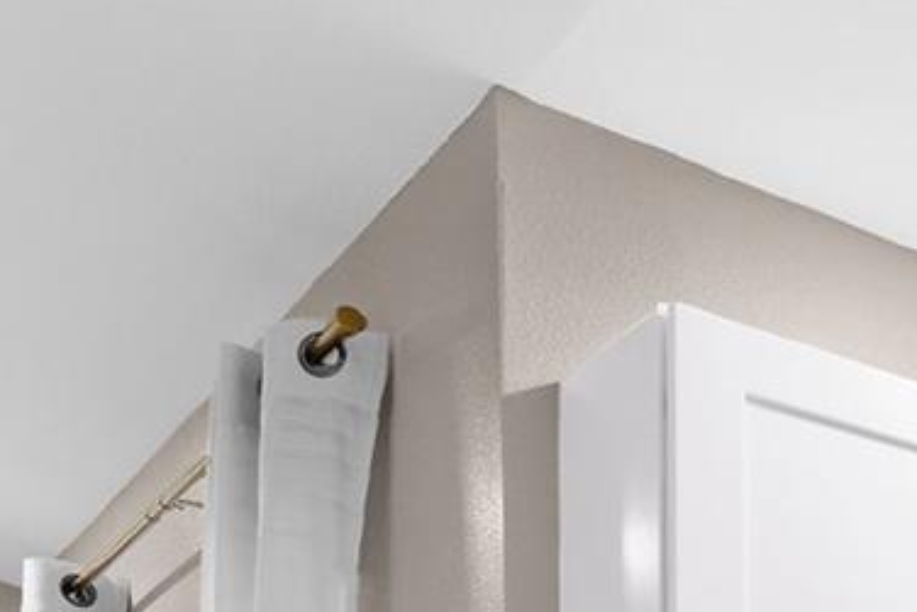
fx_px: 1733
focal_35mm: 68
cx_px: 1678
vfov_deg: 16.6
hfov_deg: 20.4
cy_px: 1114
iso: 400
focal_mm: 16
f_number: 7.1
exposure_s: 1/8
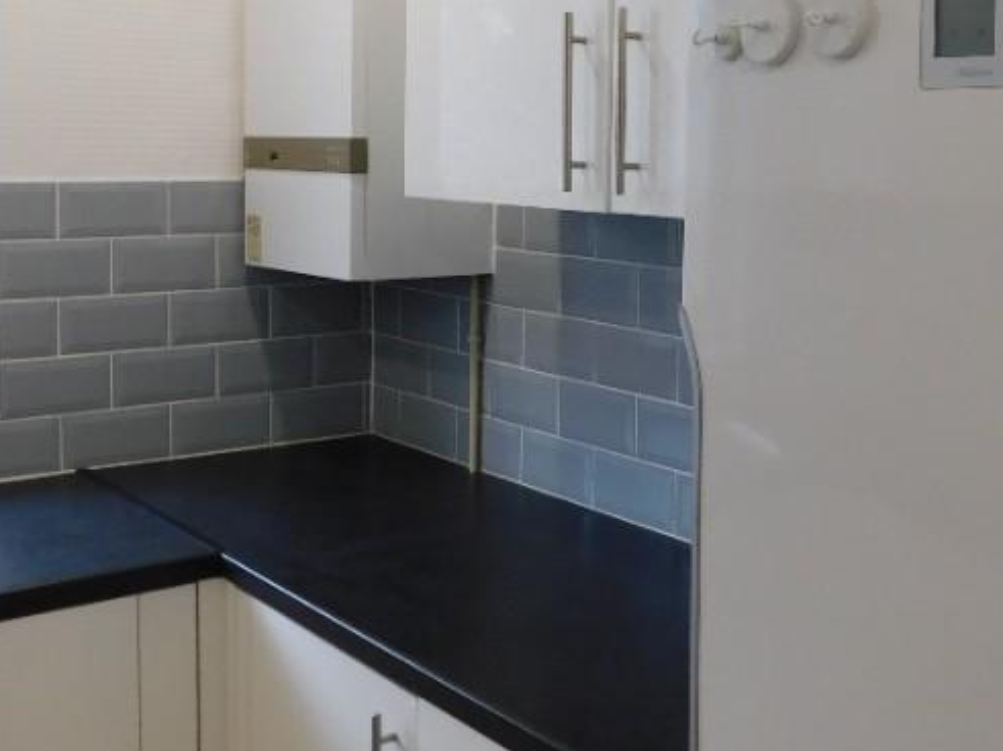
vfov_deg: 29.9
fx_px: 1390
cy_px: 224
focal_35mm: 48
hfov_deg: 39.6
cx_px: 584
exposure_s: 1/30
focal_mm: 4
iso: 160
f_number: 3
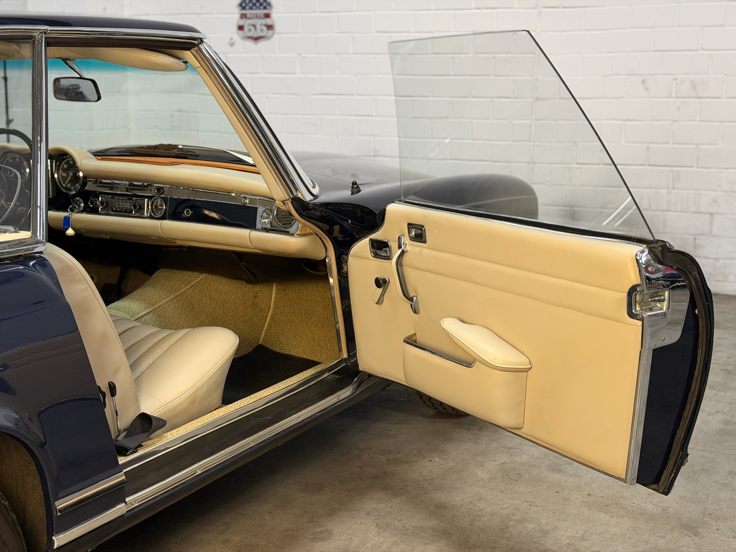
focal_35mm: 48
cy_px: 276
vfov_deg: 30.3
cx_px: 368
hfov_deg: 39.7
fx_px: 1021
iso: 200
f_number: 1.78
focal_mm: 6.76
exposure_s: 1/50
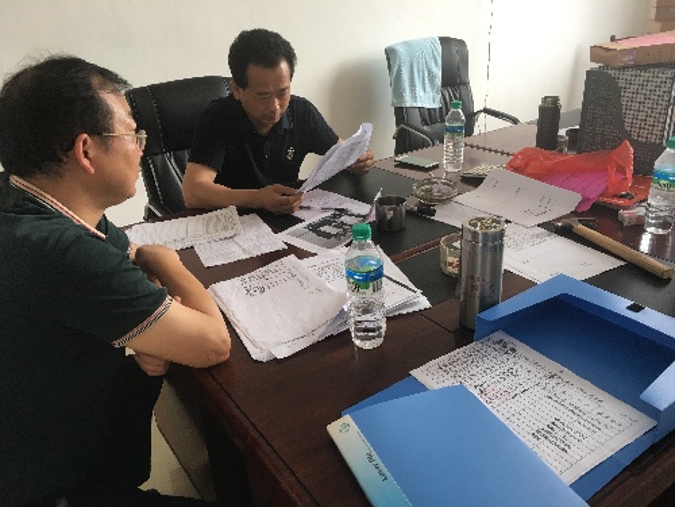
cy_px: 254
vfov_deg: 48.2
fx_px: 565
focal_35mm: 29
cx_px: 338
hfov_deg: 61.7
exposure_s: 1/33
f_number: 2.2
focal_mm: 4.15
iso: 40
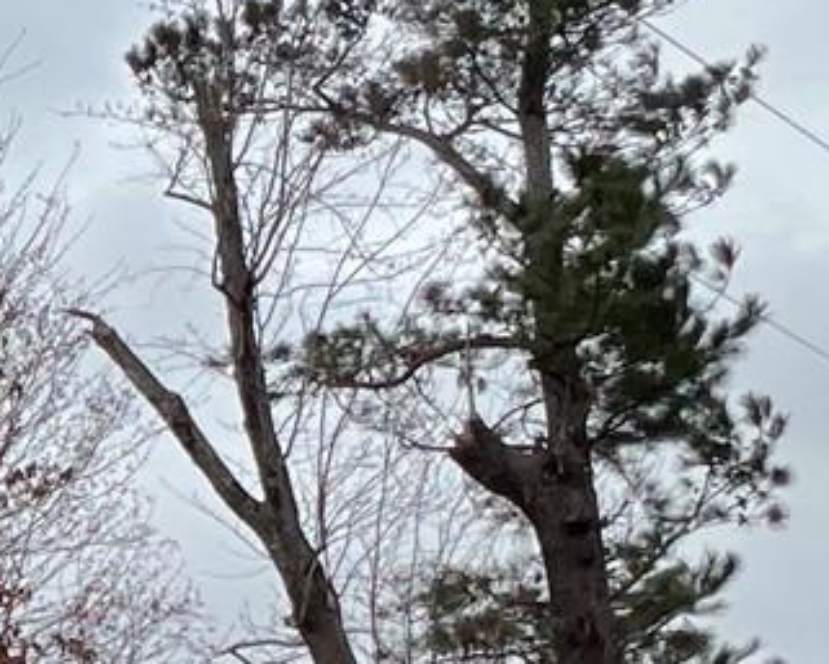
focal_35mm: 81
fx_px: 1988
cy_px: 912
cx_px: -987
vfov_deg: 17.5
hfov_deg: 16.0
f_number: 1.8
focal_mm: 1.57
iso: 32
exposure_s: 1/1508
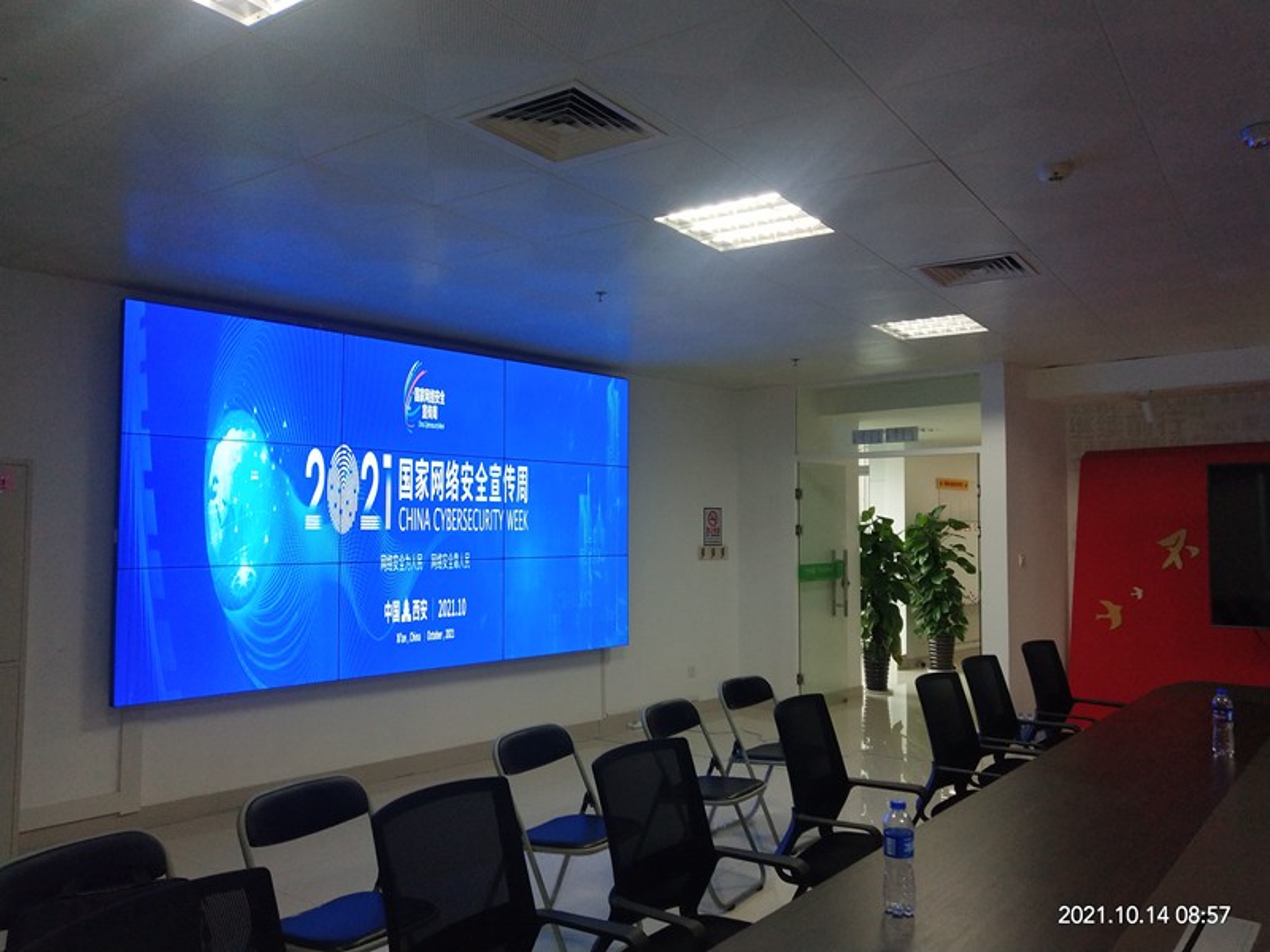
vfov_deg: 46.8
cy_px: 476
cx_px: 635
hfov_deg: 60.0
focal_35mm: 30
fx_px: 1101
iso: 205
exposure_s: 1/100
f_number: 1.8
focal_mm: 3.95
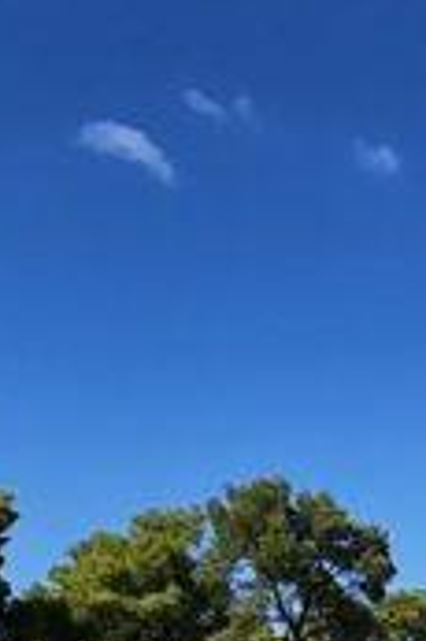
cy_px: 726
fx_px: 978
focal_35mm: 55
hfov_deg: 15.7
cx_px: 969
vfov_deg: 31.6
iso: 50
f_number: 2.2
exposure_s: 1/5523
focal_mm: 2.2
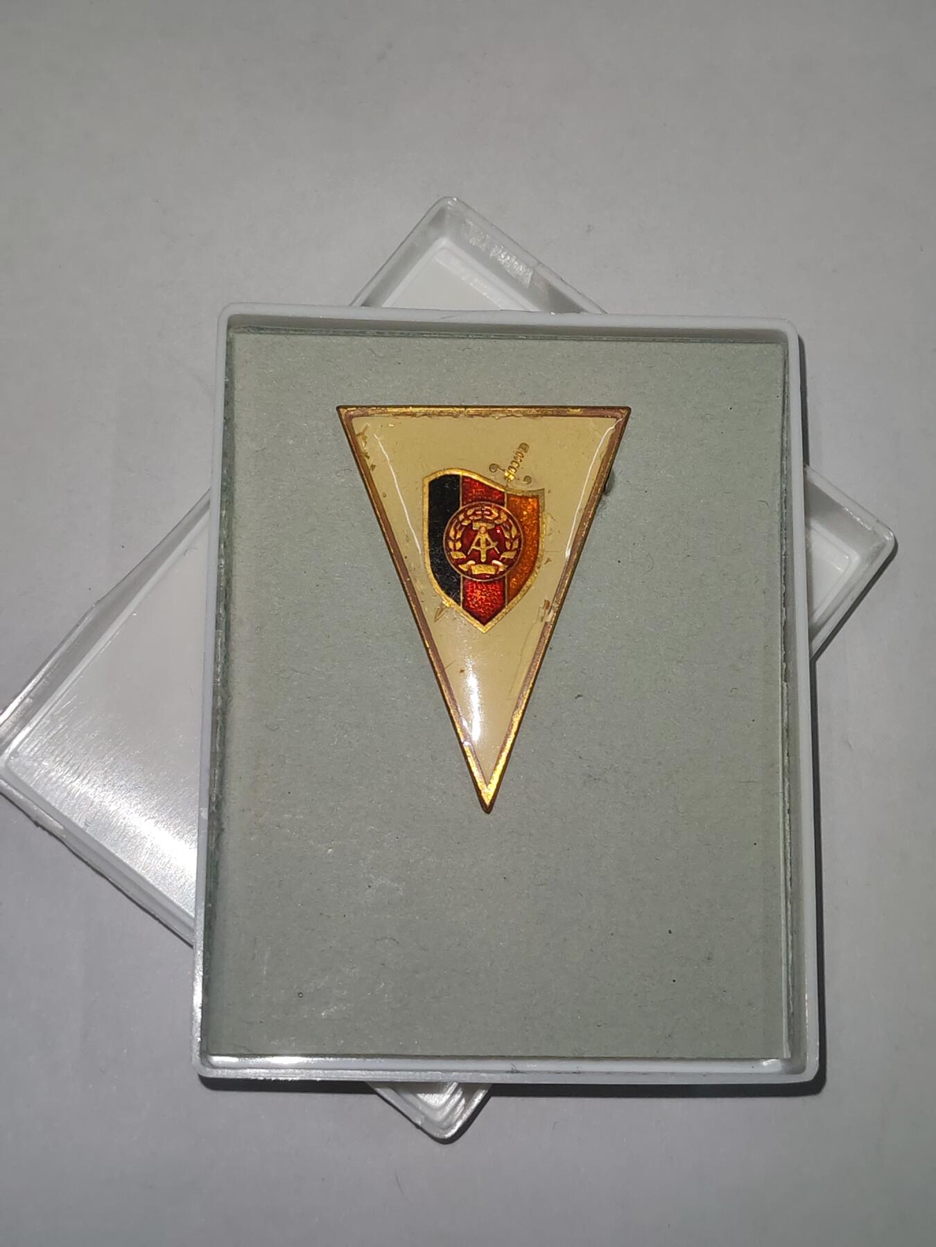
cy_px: 624
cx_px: 468
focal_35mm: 54
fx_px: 1947
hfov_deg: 27.0
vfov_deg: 35.5
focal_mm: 5.52
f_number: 1.95
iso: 160
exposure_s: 1/100
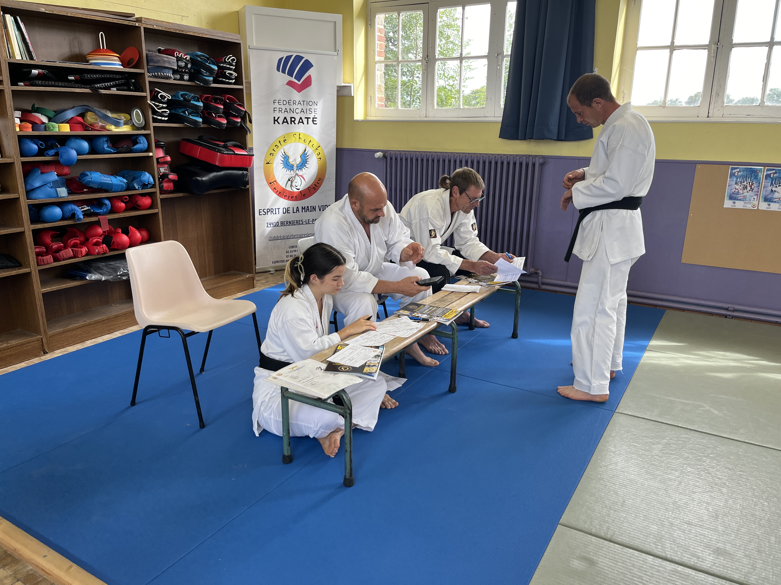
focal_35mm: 26
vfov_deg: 53.1
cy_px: 292
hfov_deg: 67.3
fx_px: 587
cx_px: 390
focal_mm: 5.1
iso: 40
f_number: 1.6
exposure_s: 1/163
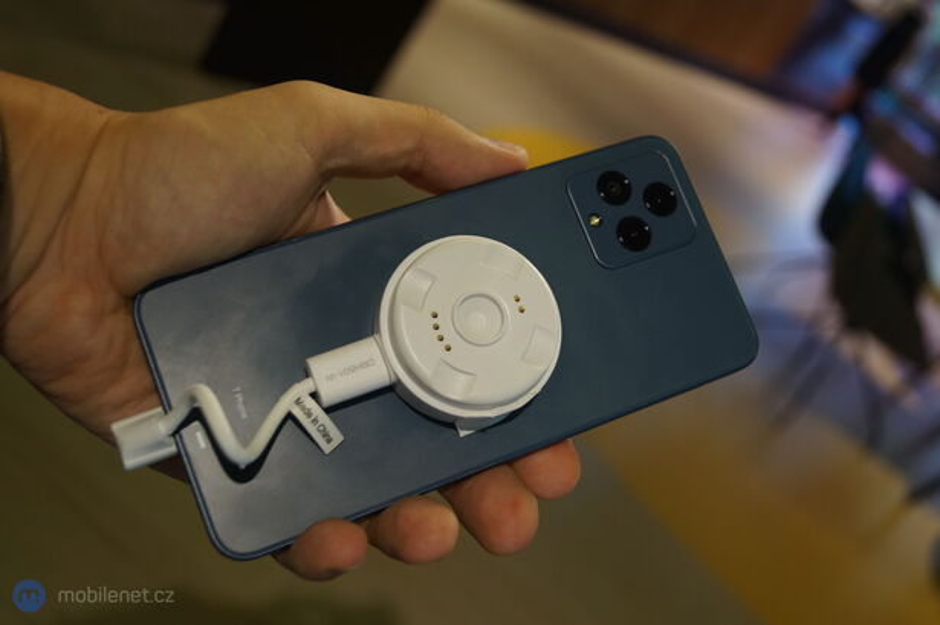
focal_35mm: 42
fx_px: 1096
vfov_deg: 31.8
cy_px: 312
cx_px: 470
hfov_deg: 46.4
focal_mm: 28
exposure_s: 1/160
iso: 400
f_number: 4.5
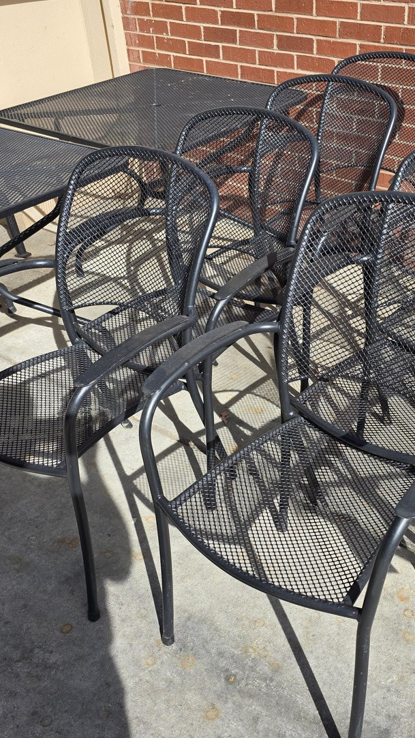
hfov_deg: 33.2
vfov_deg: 56.6
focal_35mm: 35
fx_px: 685
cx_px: 298
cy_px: 377
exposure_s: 1/3273
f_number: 1.7
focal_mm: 6.3
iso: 80
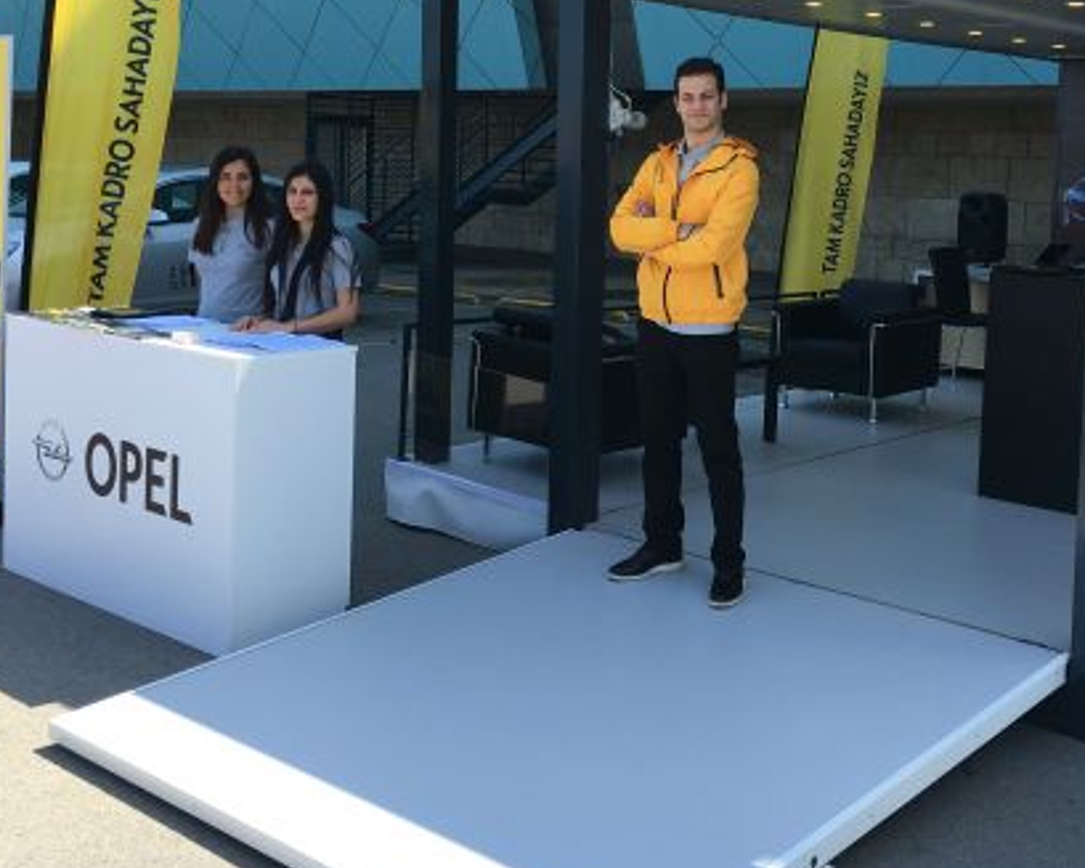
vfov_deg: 33.1
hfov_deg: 41.1
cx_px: 615
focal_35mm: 45
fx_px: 1445
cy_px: 276
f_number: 2.2
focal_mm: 4.15
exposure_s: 1/663
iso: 25
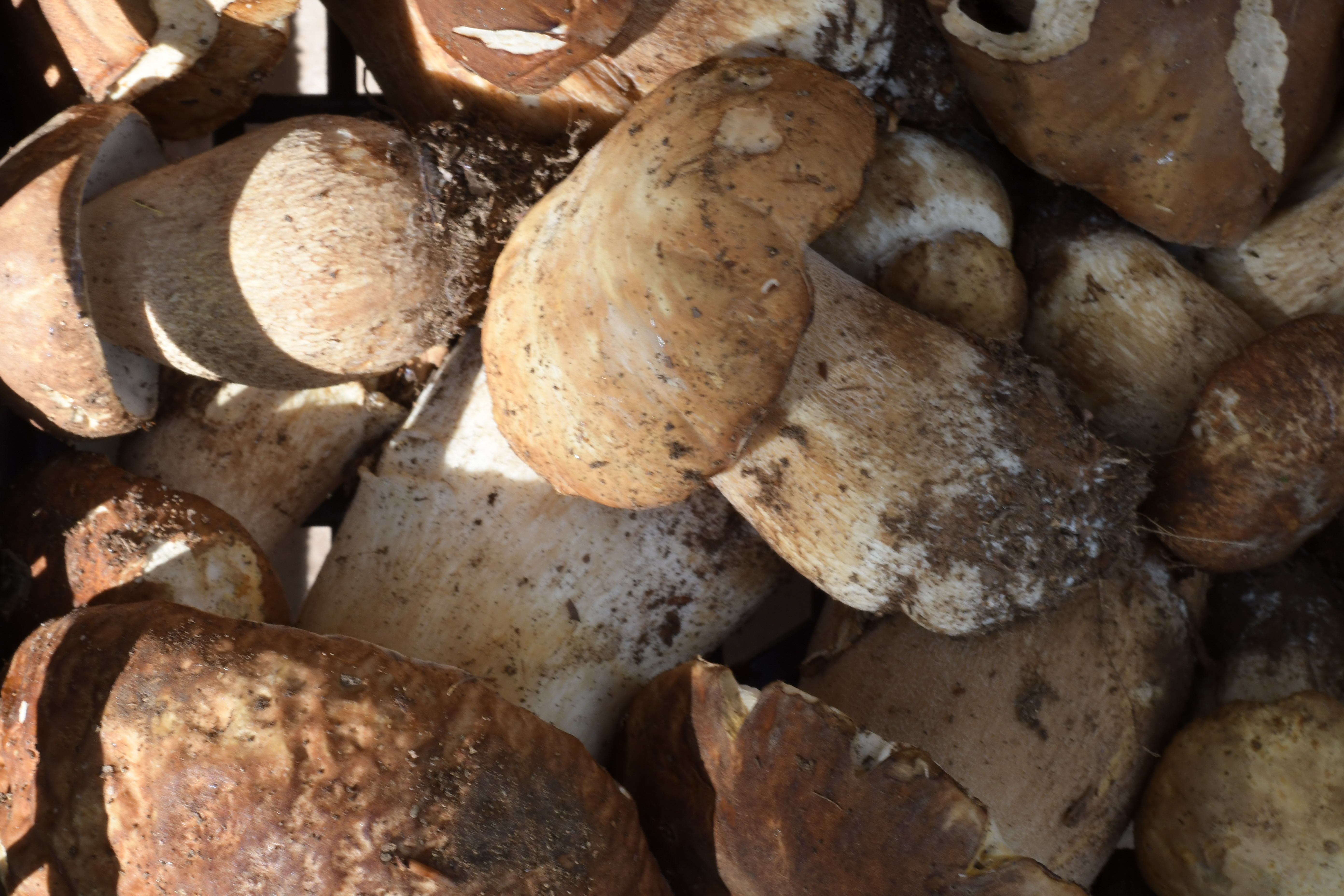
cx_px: 672
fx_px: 2800
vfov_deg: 18.2
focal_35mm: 75
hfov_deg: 27.0
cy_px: 448
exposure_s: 1/30
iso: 400
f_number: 16
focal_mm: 50
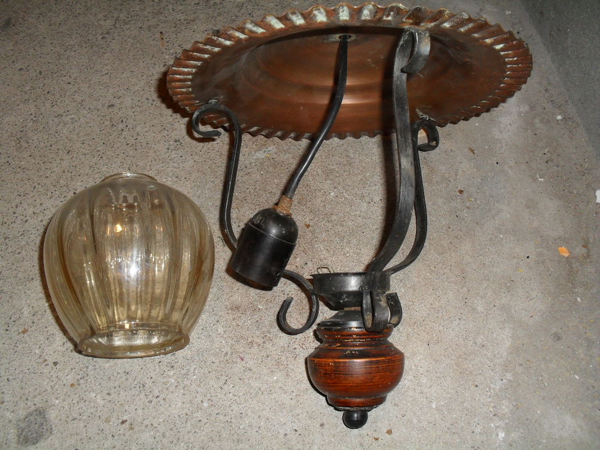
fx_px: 607
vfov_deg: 40.7
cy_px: 225
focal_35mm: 35
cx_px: 300
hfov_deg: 52.6
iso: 200
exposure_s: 1/45
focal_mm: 6.3
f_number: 3.2
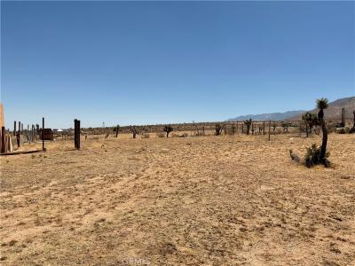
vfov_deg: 48.2
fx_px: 297
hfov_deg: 61.7
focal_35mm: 29
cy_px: 133
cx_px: 178
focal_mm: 3
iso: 16
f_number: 1.8
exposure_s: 1/3788
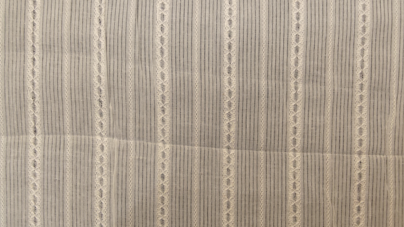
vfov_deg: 40.2
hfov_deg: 66.1
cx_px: 201
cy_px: 118
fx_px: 311
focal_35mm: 29
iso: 160
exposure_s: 1/100
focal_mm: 2.78
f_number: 2
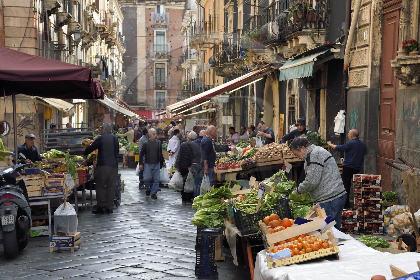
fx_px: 816
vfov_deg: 19.4
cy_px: 140
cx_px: 210
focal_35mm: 70
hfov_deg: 28.8
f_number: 9
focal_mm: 70
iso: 200
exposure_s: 1/125
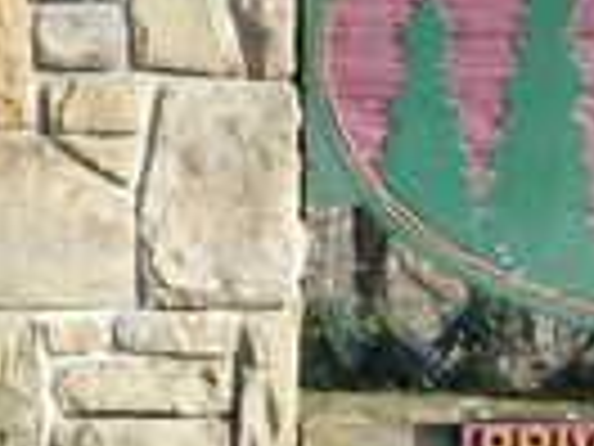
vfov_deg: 6.7
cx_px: 900
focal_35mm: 223
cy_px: 223
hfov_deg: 8.7
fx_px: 3827
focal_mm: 10.4
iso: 125
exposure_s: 1/200
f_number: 4
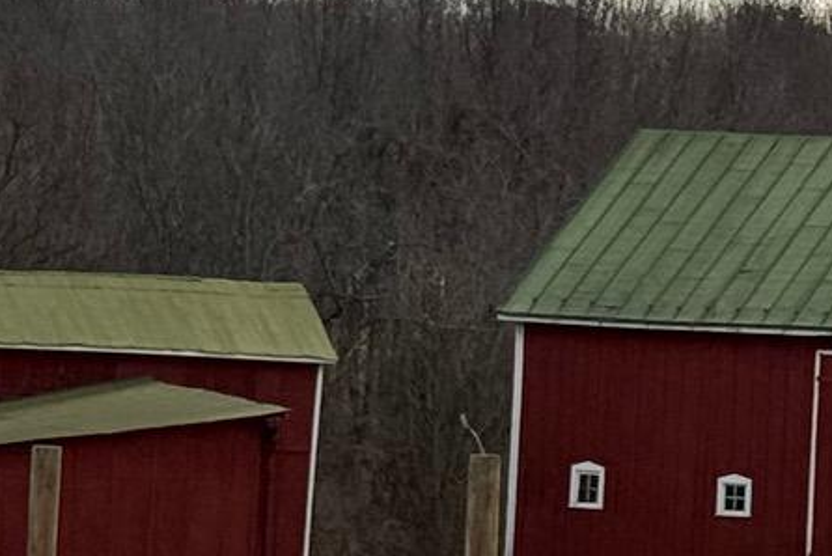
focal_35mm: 229
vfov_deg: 6.0
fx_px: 5296
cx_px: 1037
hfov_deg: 8.9
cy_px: 80
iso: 64
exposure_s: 1/3534
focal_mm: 6.76
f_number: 1.78
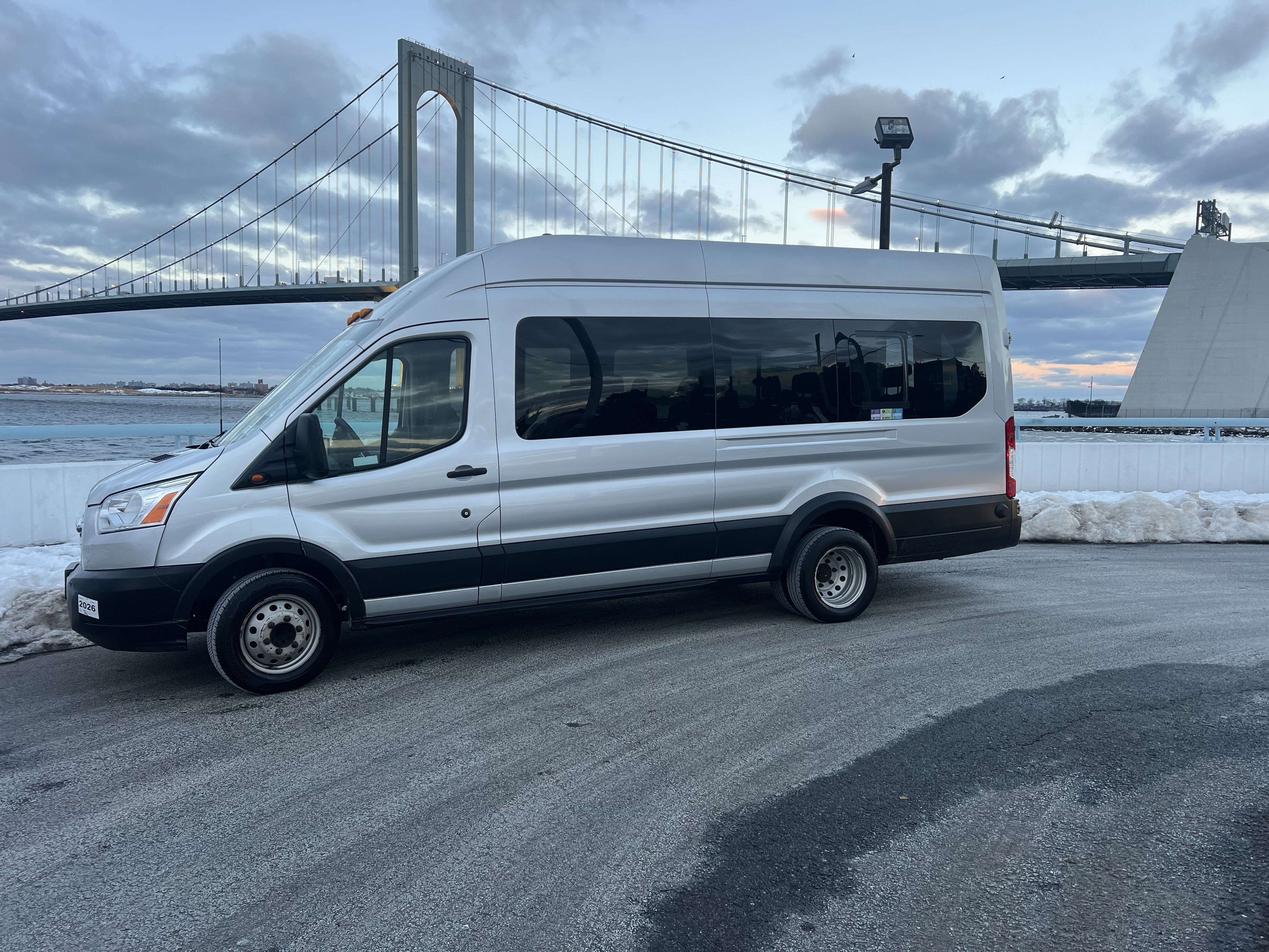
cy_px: 476
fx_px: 953
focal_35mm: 26
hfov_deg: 67.3
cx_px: 634
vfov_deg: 53.1
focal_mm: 5.7
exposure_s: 1/121
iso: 40
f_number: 1.5
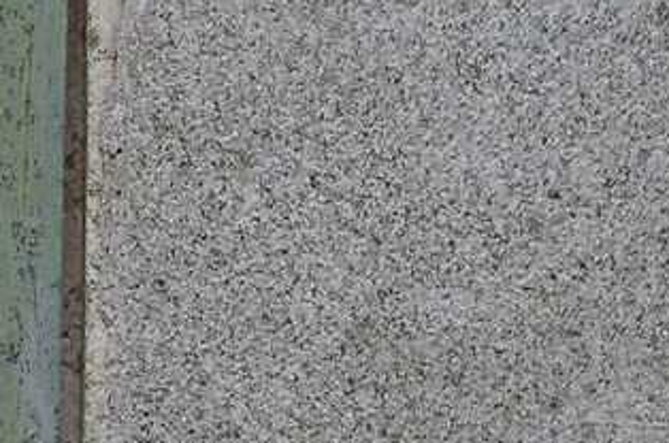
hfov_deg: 5.5
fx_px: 6806
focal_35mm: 367
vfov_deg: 3.7
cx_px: -733
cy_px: 651
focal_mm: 32
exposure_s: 1/500
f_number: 4.5
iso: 400
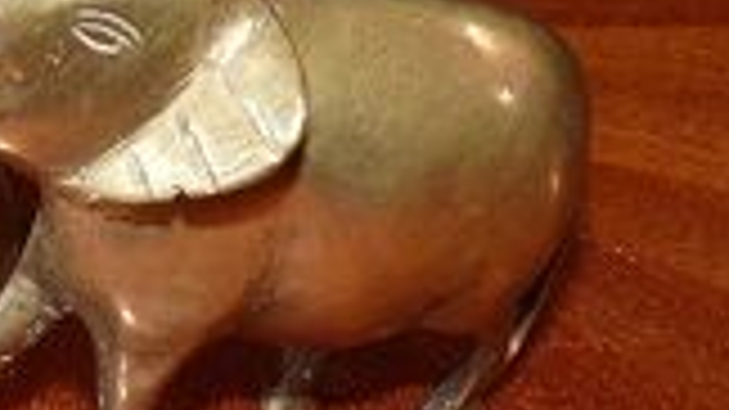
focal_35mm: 142
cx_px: -189
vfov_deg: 8.5
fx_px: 2744
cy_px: 113
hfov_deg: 14.6
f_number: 3
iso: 320
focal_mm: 7.8
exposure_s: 1/30
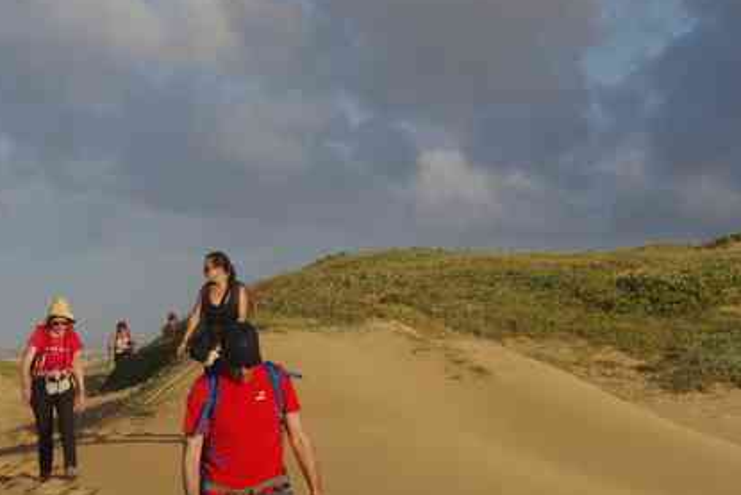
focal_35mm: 118
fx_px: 2430
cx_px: 22
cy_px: 499
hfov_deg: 17.0
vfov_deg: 11.5
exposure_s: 1/100
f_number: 11
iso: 200
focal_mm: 32.5
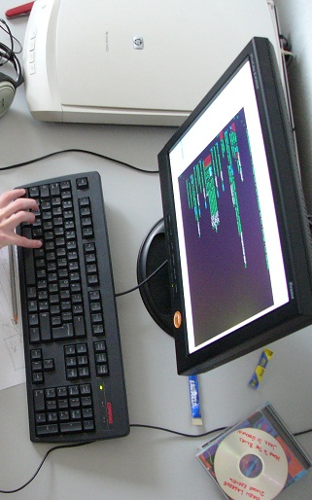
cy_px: 252
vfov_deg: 38.9
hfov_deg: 24.0
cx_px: 14
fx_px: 708
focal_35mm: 52
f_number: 2.8
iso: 200
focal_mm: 6
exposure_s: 1/5
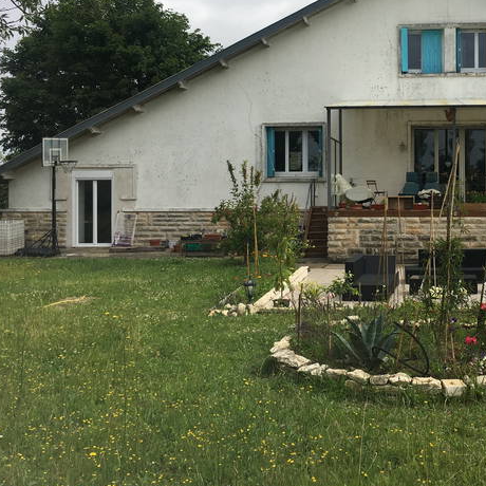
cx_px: 374
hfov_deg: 37.3
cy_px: 181
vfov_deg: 38.1
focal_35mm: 44
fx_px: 699
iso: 25
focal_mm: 4.15
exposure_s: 1/2198
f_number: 2.2
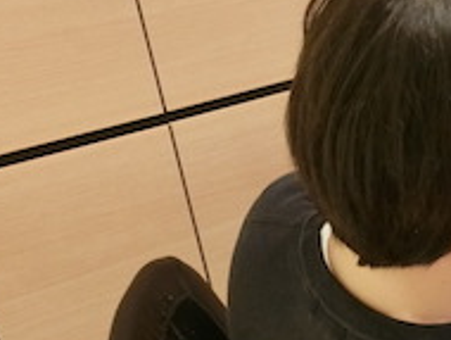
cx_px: 565
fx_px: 783
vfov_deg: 24.5
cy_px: 178
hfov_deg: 27.5
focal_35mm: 60
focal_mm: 4.06
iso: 400
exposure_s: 1/30
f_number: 2.7
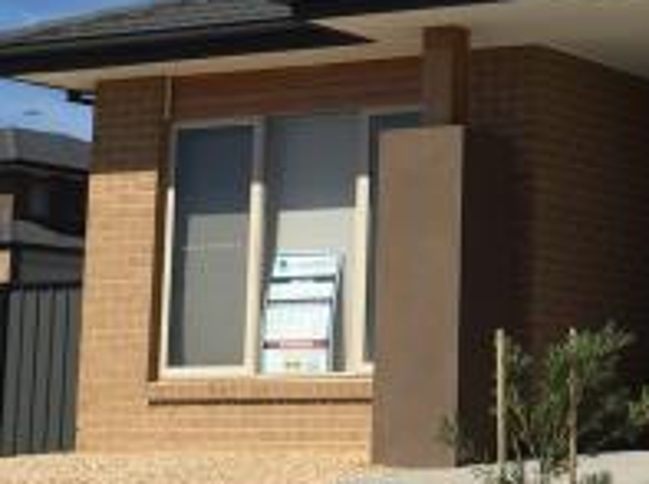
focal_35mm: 118
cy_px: 76
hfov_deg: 16.2
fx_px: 2208
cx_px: 735
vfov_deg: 12.4
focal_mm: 4.15
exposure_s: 1/3597
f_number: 2.2
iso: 32
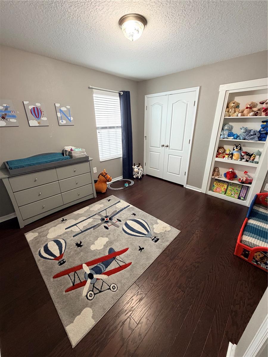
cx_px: 134
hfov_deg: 85.7
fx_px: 145
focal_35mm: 14
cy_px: 178
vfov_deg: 102.1
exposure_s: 1/60
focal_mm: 2.22
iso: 320
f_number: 2.2
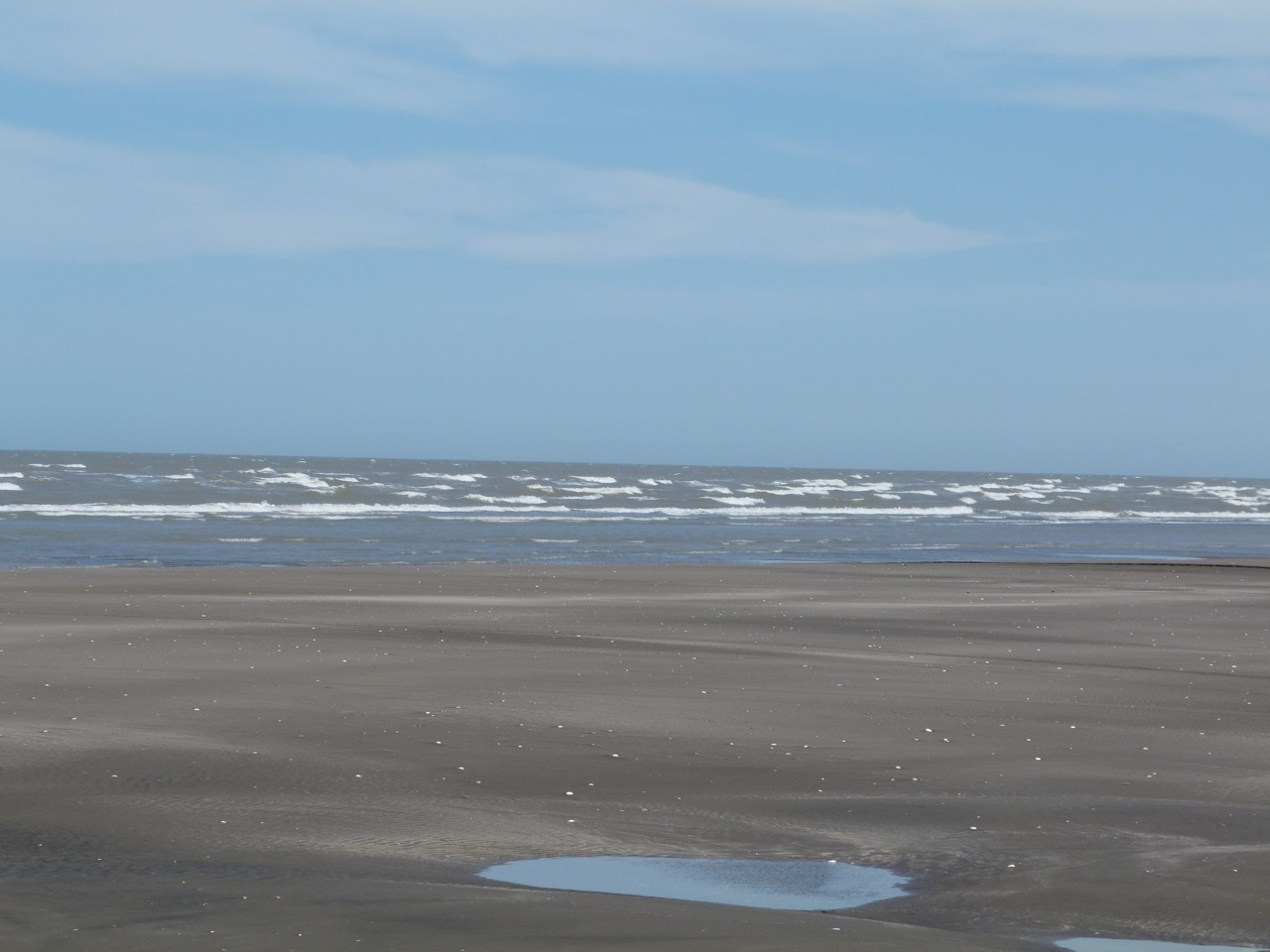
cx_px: 635
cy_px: 476
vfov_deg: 12.8
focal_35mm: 116
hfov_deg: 17.0
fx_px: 4256
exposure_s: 1/500
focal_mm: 20.8
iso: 80
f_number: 5.6
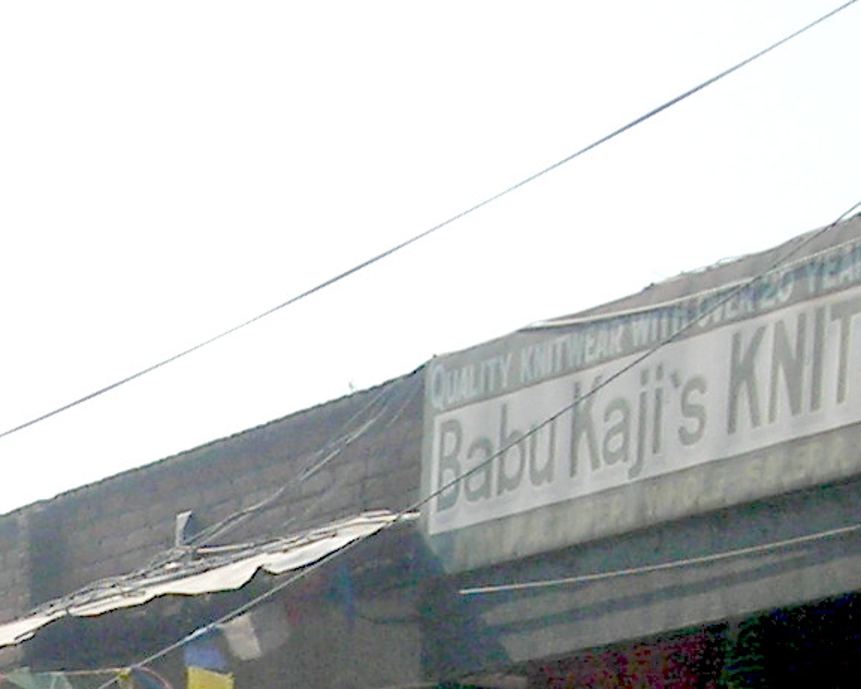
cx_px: -312
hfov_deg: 11.2
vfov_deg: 9.1
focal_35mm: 167
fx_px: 4256
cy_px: 907
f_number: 6.4
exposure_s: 1/223
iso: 50
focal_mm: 6.3
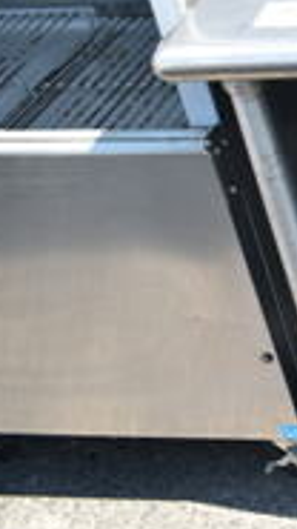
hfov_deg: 13.7
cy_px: 86
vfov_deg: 28.2
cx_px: 617
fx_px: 1022
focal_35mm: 73
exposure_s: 1/100
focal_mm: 18
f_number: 5
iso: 100
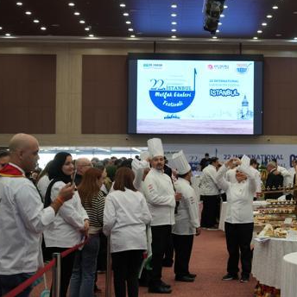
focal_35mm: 83
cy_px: 147
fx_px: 806
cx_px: 215
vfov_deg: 20.9
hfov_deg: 20.8
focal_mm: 64
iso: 1250
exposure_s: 1/160
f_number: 4
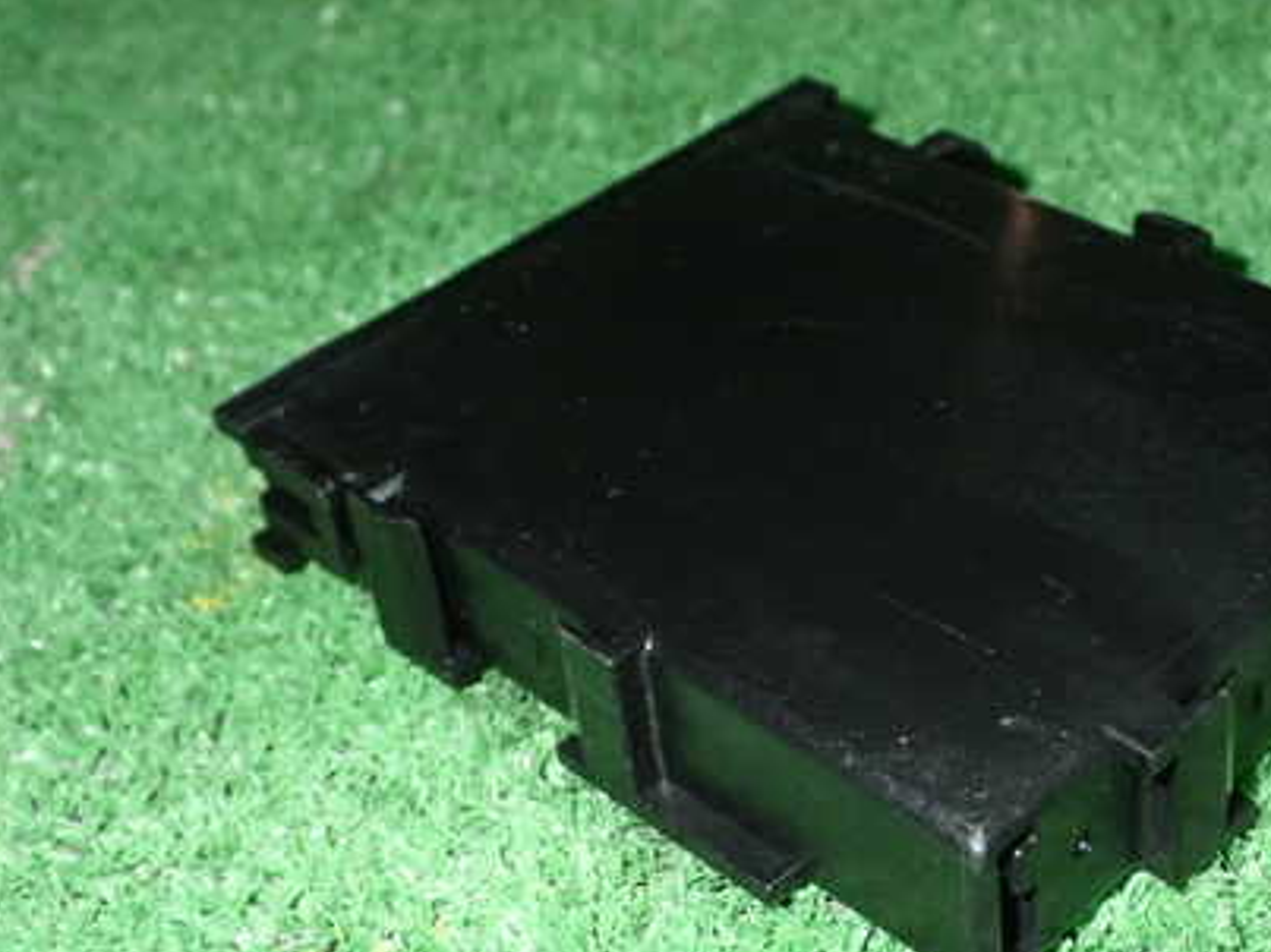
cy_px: 577
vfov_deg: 24.0
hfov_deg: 31.5
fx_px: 2239
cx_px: 826
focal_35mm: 61
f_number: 8
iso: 640
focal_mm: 7.31
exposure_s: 1/40
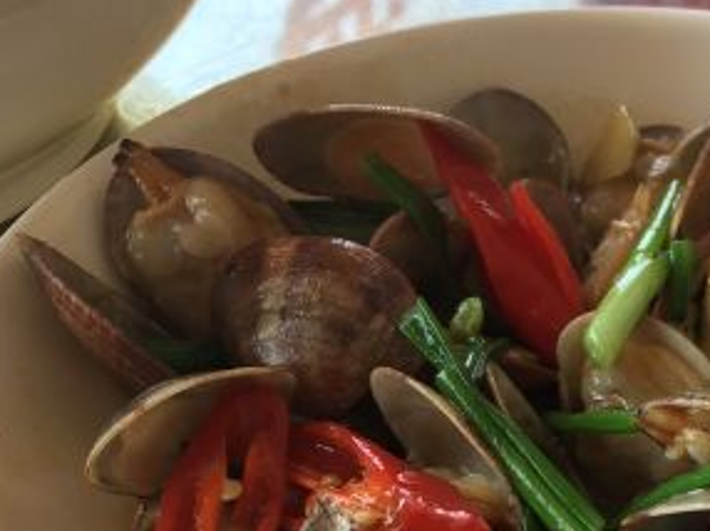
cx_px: 643
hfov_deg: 26.5
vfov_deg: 19.7
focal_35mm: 71
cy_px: 592
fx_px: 1455
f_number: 2.2
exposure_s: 1/50
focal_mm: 4.15
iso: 25
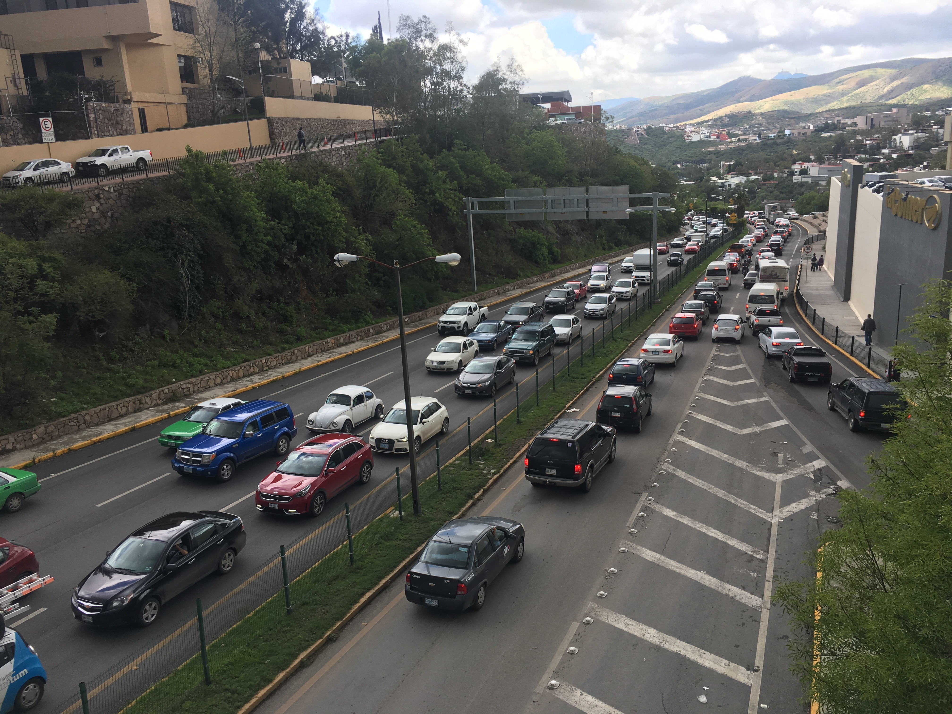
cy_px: 357
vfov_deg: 48.2
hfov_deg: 61.7
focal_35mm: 29
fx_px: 798
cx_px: 476
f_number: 2.2
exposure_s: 1/411
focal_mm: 4.15
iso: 25
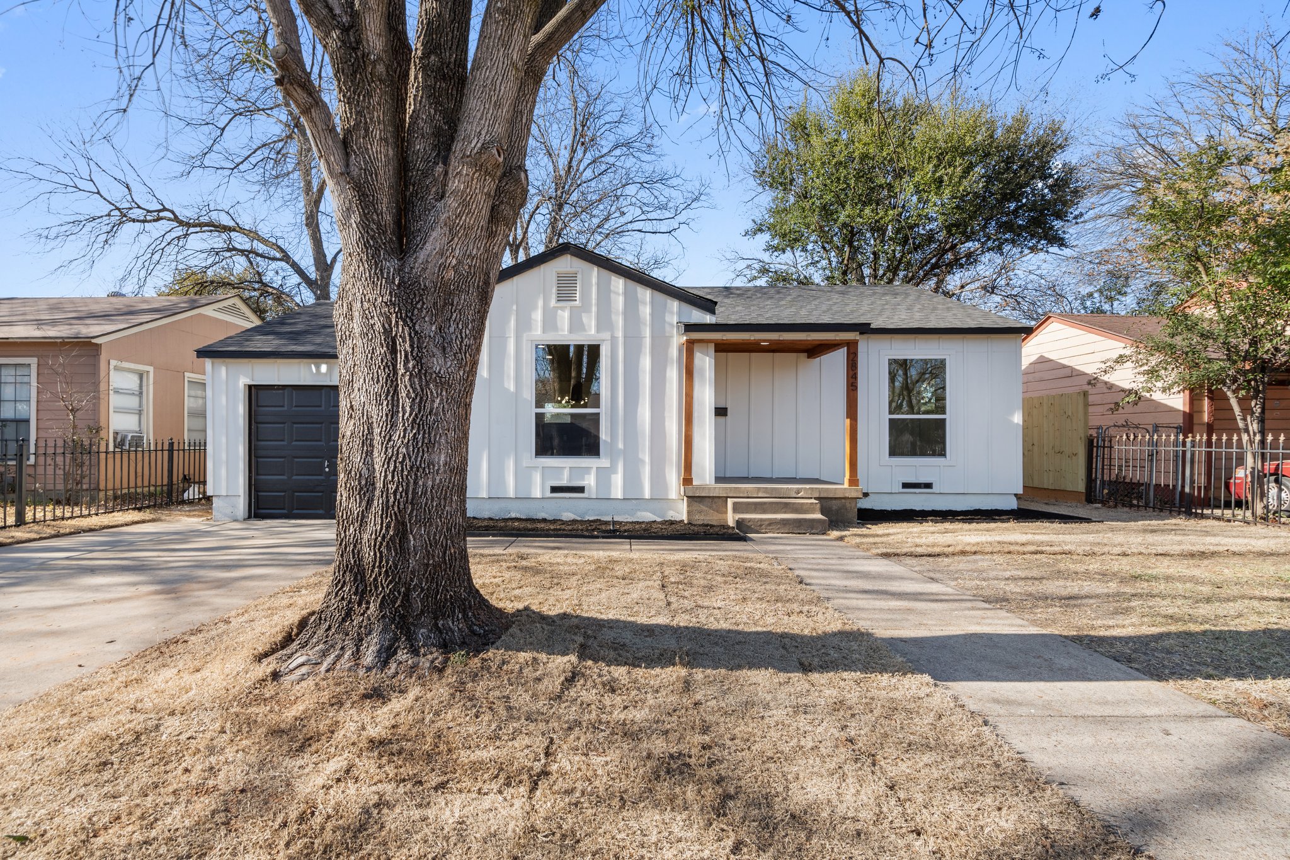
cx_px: 645
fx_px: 573
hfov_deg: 96.7
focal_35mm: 16
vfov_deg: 73.7
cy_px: 430
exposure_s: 1/40
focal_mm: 16
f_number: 9
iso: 320
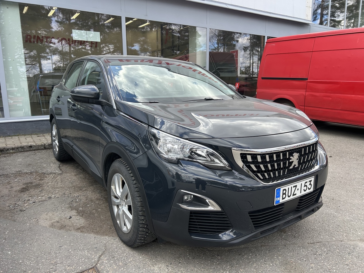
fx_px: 273
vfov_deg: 53.1
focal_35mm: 26
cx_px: 182
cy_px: 136
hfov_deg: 67.3
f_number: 1.5
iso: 50
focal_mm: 5.7
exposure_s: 1/775
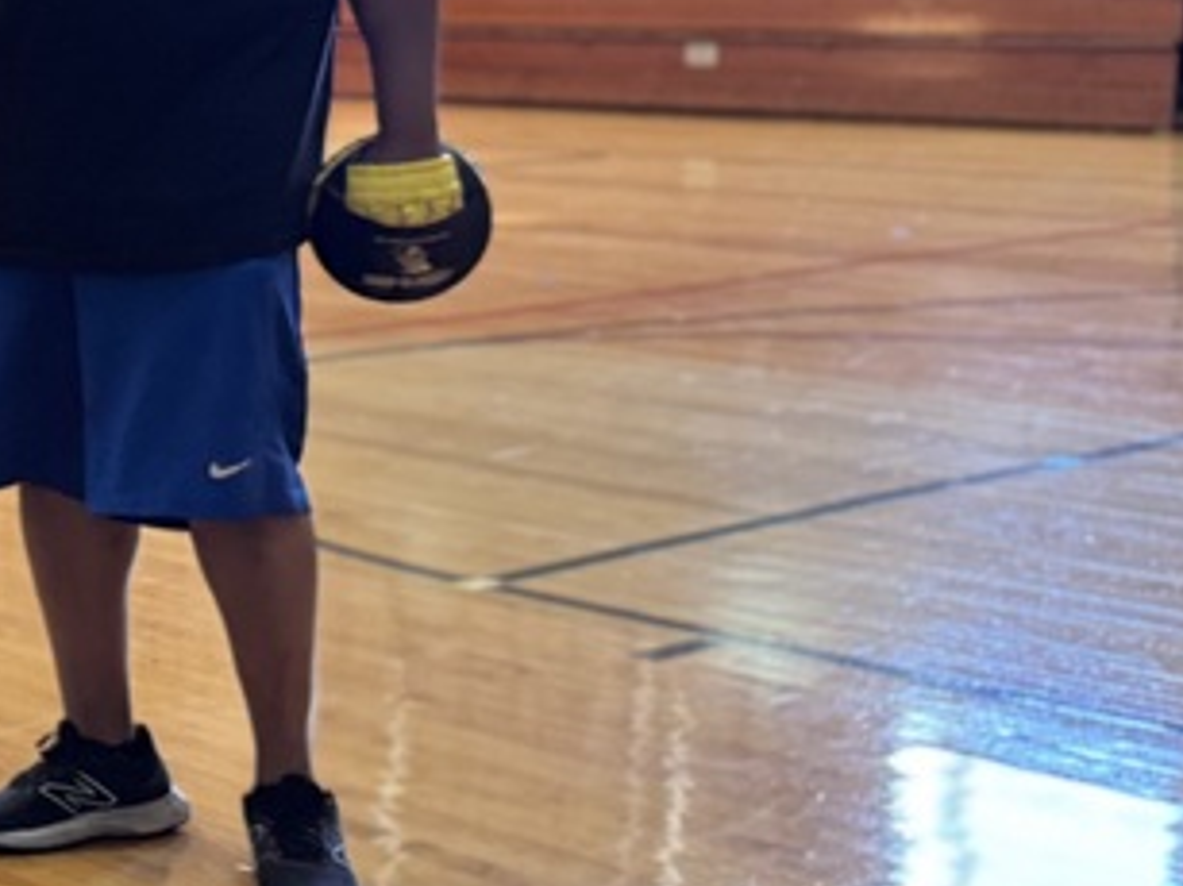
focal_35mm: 80
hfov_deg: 20.2
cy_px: 227
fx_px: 2733
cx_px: -709
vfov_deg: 18.3
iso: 320
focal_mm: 6.76
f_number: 1.78
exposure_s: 1/60
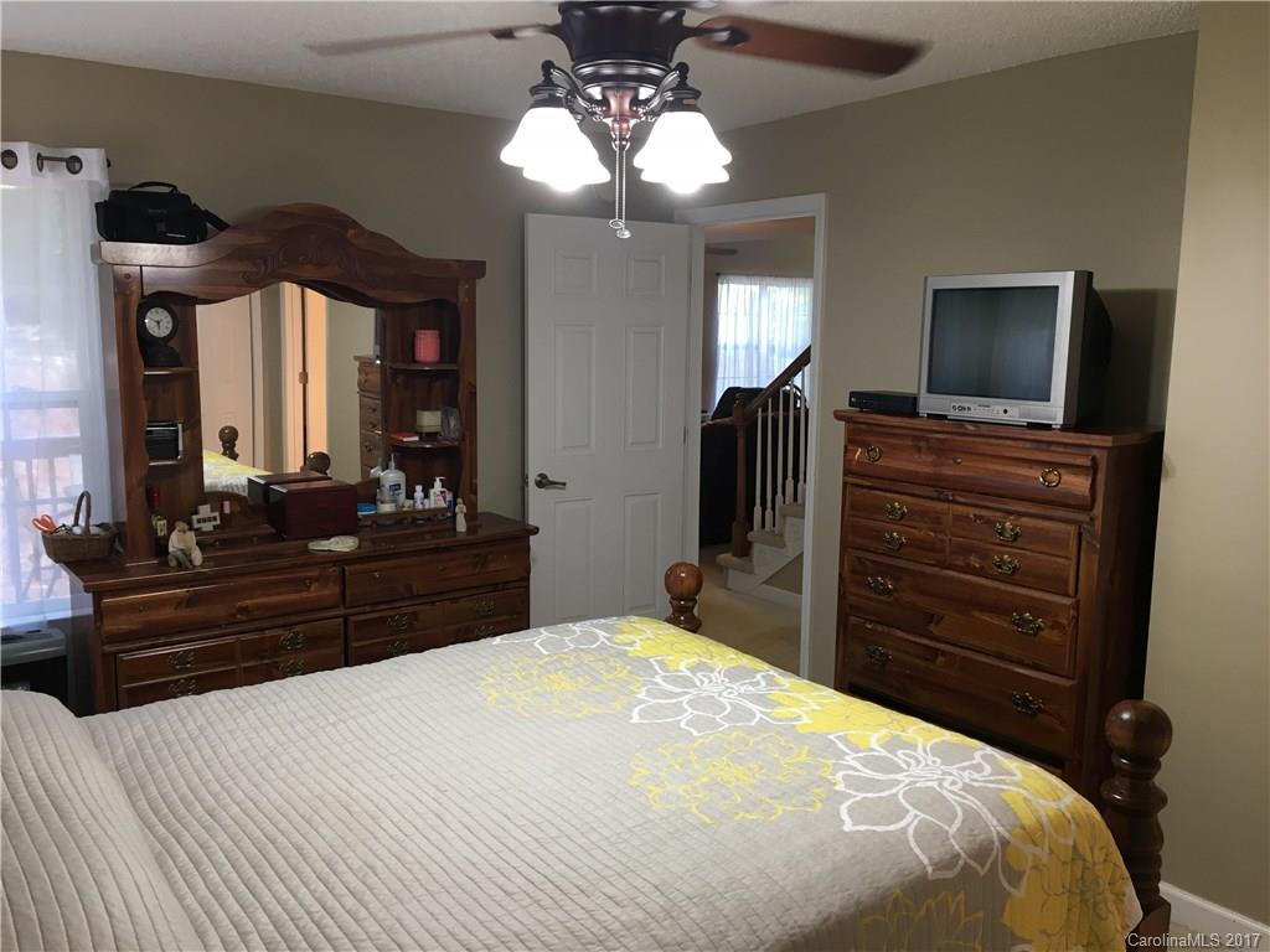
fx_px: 1064
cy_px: 476
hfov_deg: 61.7
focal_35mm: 29
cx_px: 635
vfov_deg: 48.2
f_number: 2.2
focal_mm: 4.15
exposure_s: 1/30
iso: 50
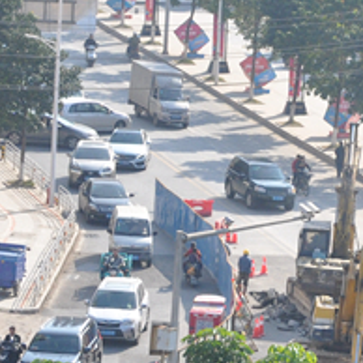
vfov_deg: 5.4
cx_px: 434
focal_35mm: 326
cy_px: 285
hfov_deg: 5.4
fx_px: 3868
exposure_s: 1/500
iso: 500
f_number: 9
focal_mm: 62
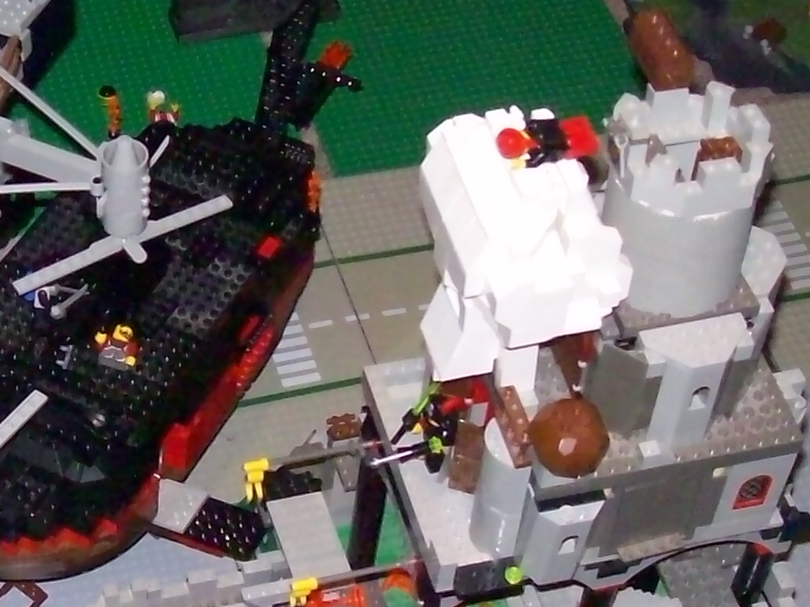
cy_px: 287
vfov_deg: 16.6
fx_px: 2083
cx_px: 56
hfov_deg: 21.4
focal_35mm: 89
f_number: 2.7
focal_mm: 6
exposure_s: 1/128
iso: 200
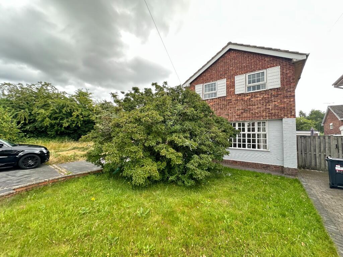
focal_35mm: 14
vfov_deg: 85.7
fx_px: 139
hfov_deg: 102.1
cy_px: 128
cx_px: 172
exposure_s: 1/99
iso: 50
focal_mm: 2.22
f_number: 2.2
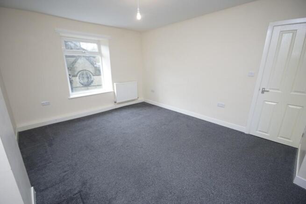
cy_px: 102
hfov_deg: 100.4
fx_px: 128
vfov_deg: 77.4
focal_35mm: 15
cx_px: 153
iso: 320
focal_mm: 10
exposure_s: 1/160
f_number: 4
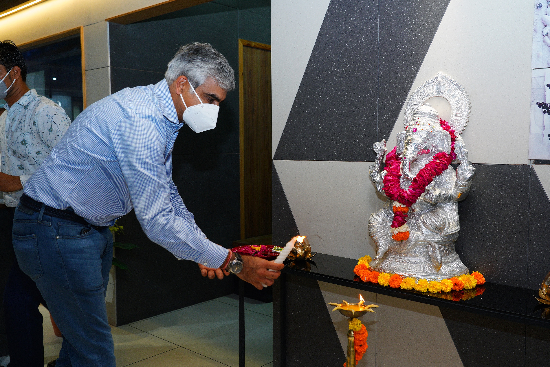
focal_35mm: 33
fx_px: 504
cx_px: 275
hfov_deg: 57.2
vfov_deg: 40.0
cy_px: 184
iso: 1250
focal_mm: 33
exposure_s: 1/125
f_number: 5
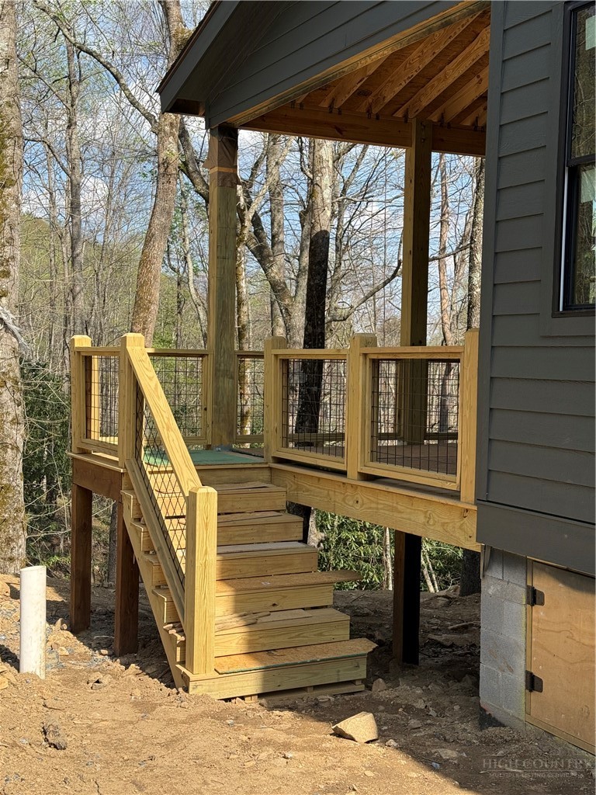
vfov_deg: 39.7
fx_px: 1102
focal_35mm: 48
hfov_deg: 30.3
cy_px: 398
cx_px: 298
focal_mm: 6.76
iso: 64
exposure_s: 1/2208
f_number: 1.78
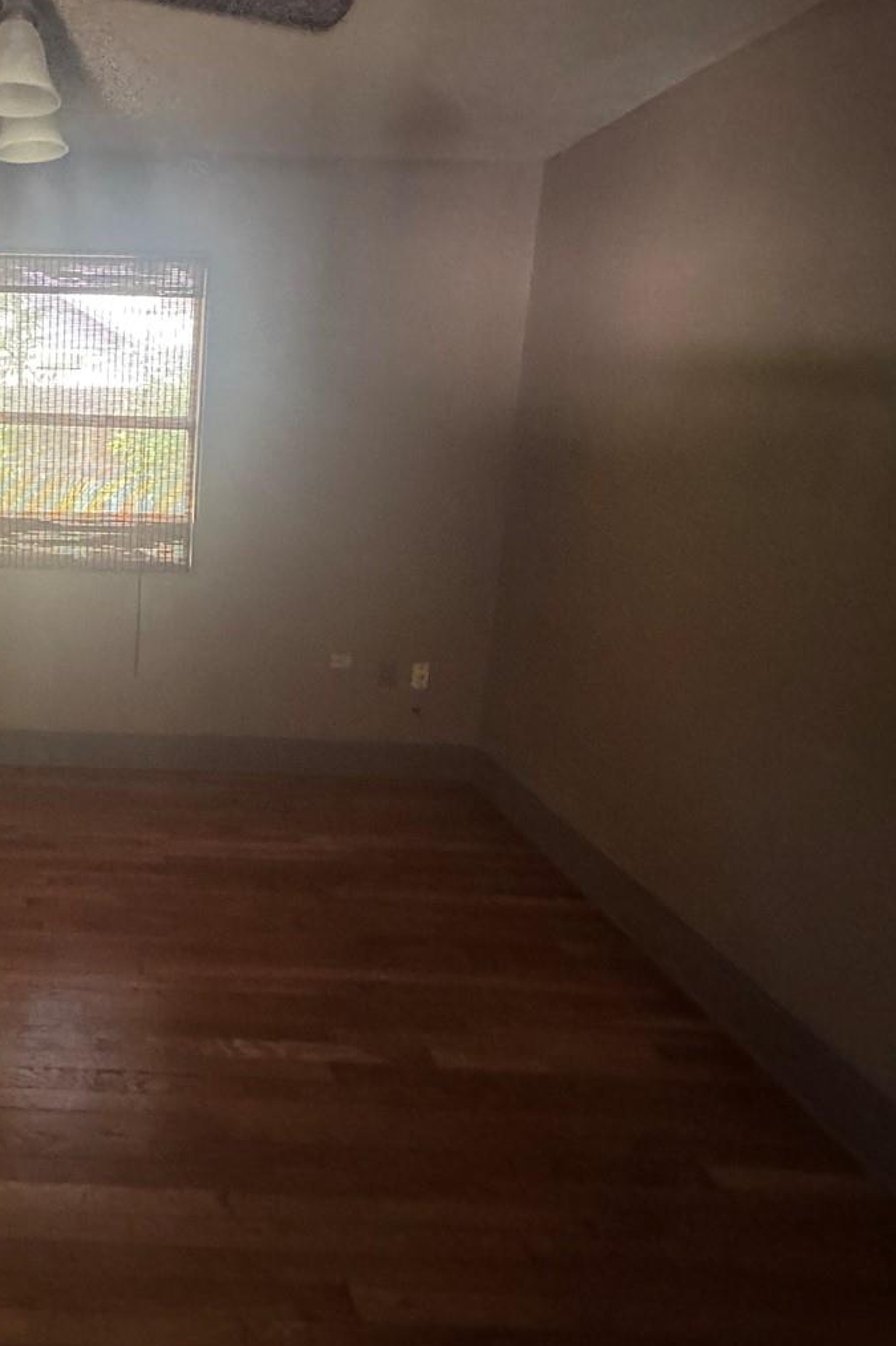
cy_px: 566
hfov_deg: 48.6
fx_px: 859
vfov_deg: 75.6
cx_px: 70
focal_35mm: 23
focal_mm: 2.22
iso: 1000
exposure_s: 1/60
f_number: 2.2
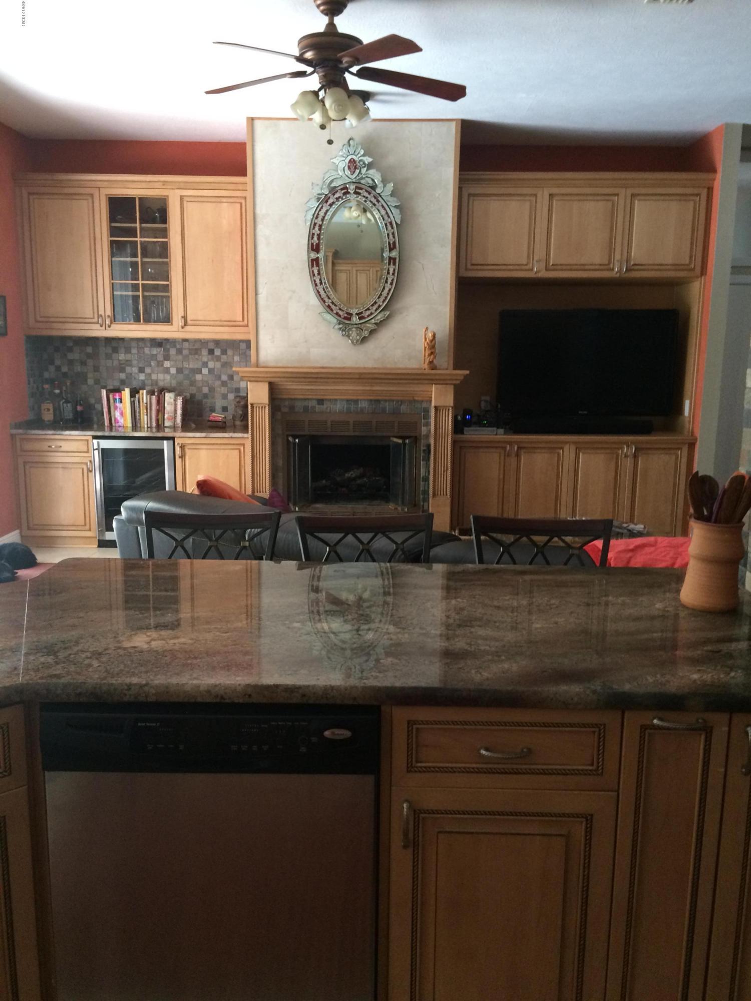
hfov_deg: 48.2
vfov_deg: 61.7
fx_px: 839
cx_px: 376
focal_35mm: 29
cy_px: 500
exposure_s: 1/30
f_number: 2.2
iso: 160
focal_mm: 4.15
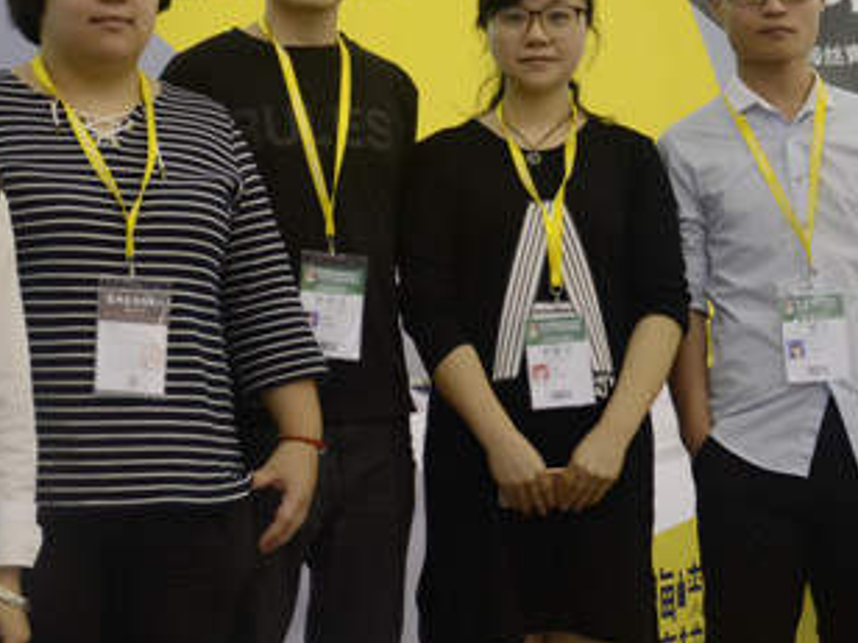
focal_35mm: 72
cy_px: 77
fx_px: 1785
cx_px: 362
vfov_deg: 20.1
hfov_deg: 27.0
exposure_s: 1/25
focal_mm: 22
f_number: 3.8
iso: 400
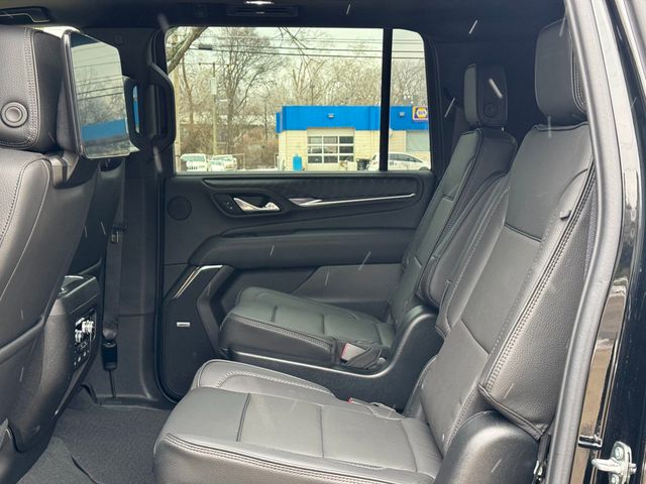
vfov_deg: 30.3
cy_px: 242
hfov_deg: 39.7
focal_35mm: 48
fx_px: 896
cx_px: 323
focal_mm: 6.76
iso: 160
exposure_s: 1/60
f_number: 1.78
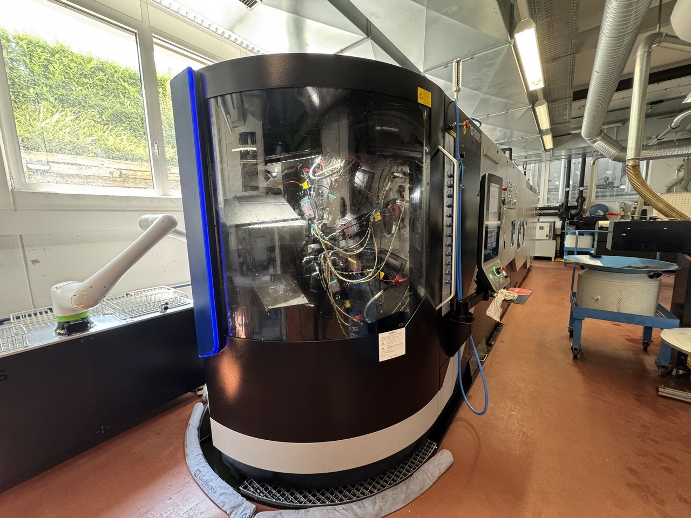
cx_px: 346
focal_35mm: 14
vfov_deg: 85.7
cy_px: 259
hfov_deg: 102.1
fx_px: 279
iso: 400
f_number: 2.2
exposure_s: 1/56
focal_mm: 2.22
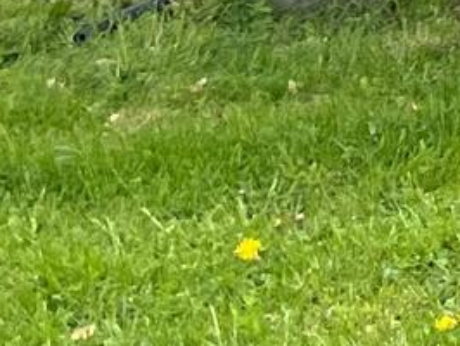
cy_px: -728
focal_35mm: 200
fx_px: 2660
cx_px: 1615
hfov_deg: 7.8
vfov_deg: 6.7
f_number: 1.8
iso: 32
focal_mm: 4.25
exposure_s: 1/2513
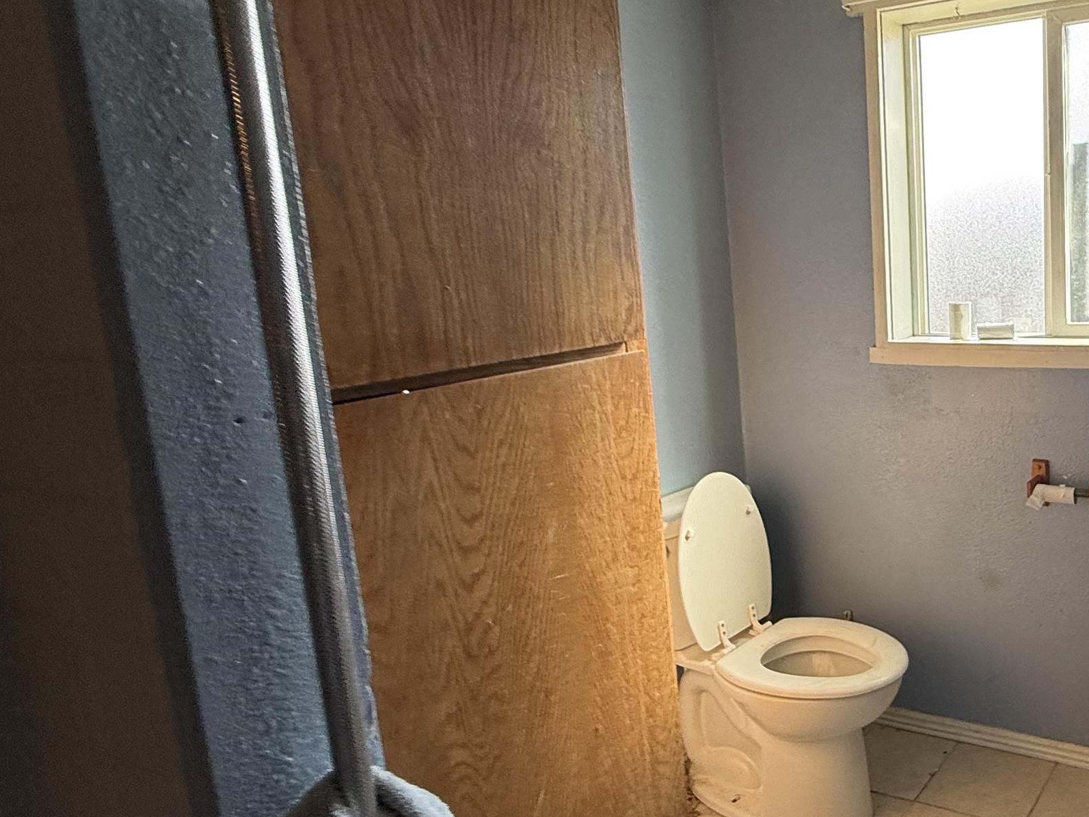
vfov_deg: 51.3
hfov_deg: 56.6
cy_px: 379
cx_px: 976
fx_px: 849
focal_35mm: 27
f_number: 2.2
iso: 80
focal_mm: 2.22
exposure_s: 1/99
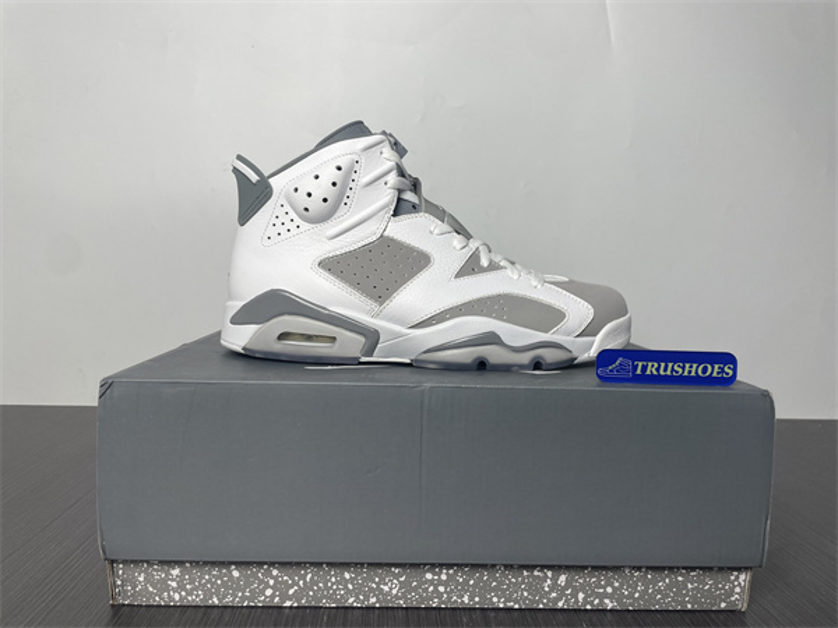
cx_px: 419
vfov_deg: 53.1
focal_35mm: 26
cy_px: 314
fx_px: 629
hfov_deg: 67.3
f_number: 1.6
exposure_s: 1/209
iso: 32
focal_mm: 4.2
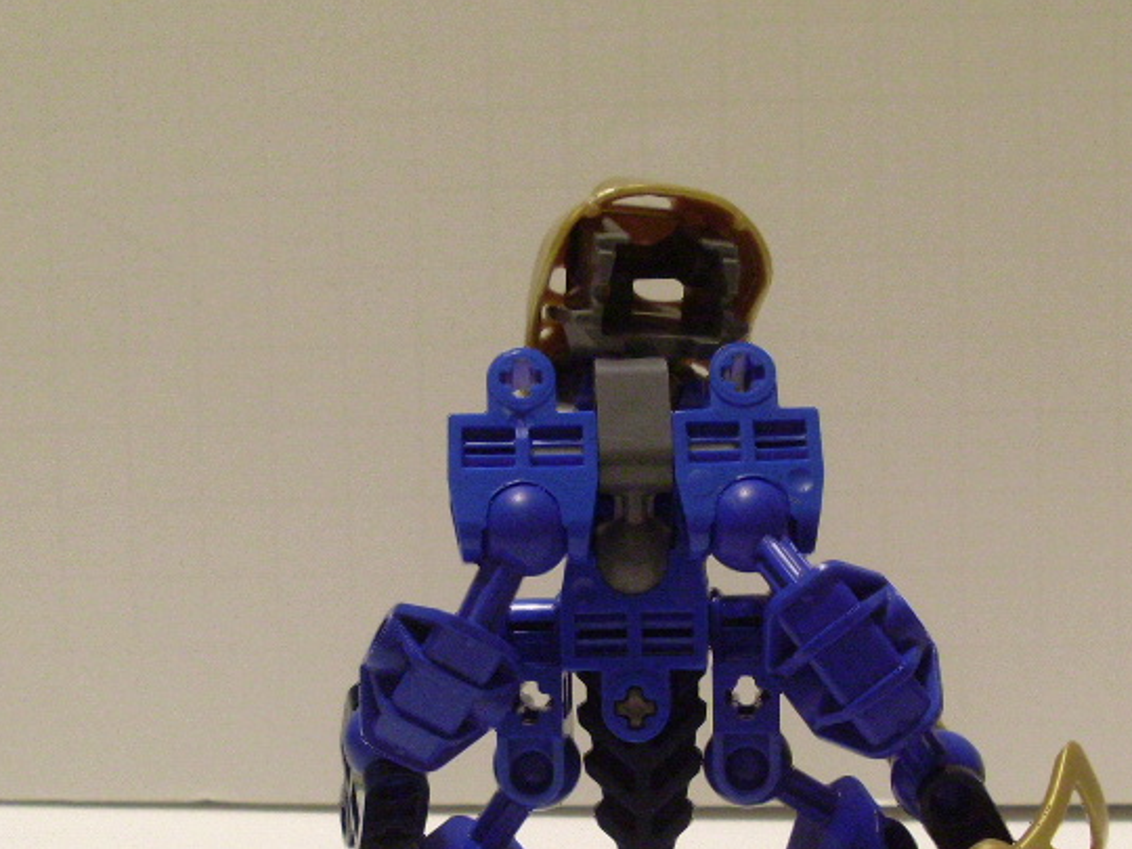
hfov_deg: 27.0
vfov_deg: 20.3
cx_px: 656
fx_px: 2355
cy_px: 587
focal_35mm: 72
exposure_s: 1/15
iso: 200
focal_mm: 6.3
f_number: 3
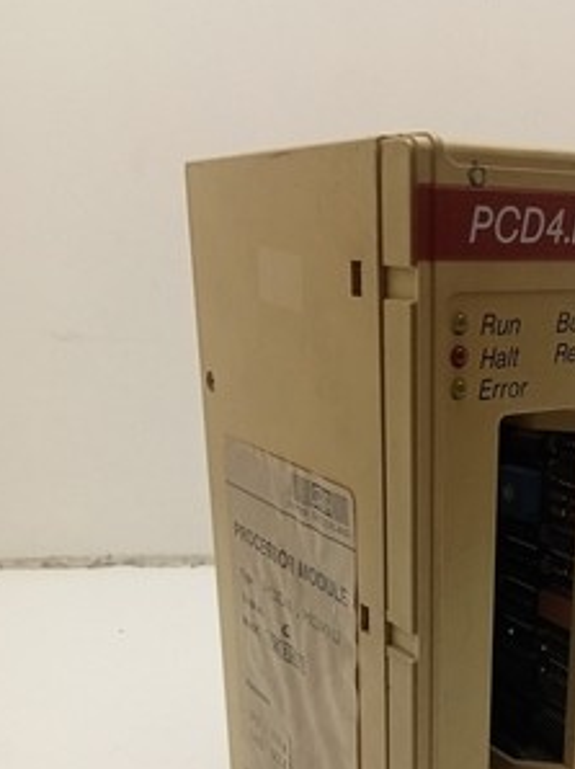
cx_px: 468
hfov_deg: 30.0
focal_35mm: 47
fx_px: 1042
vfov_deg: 39.2
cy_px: 591
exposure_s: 1/126
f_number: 2.2
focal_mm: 3.46
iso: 107
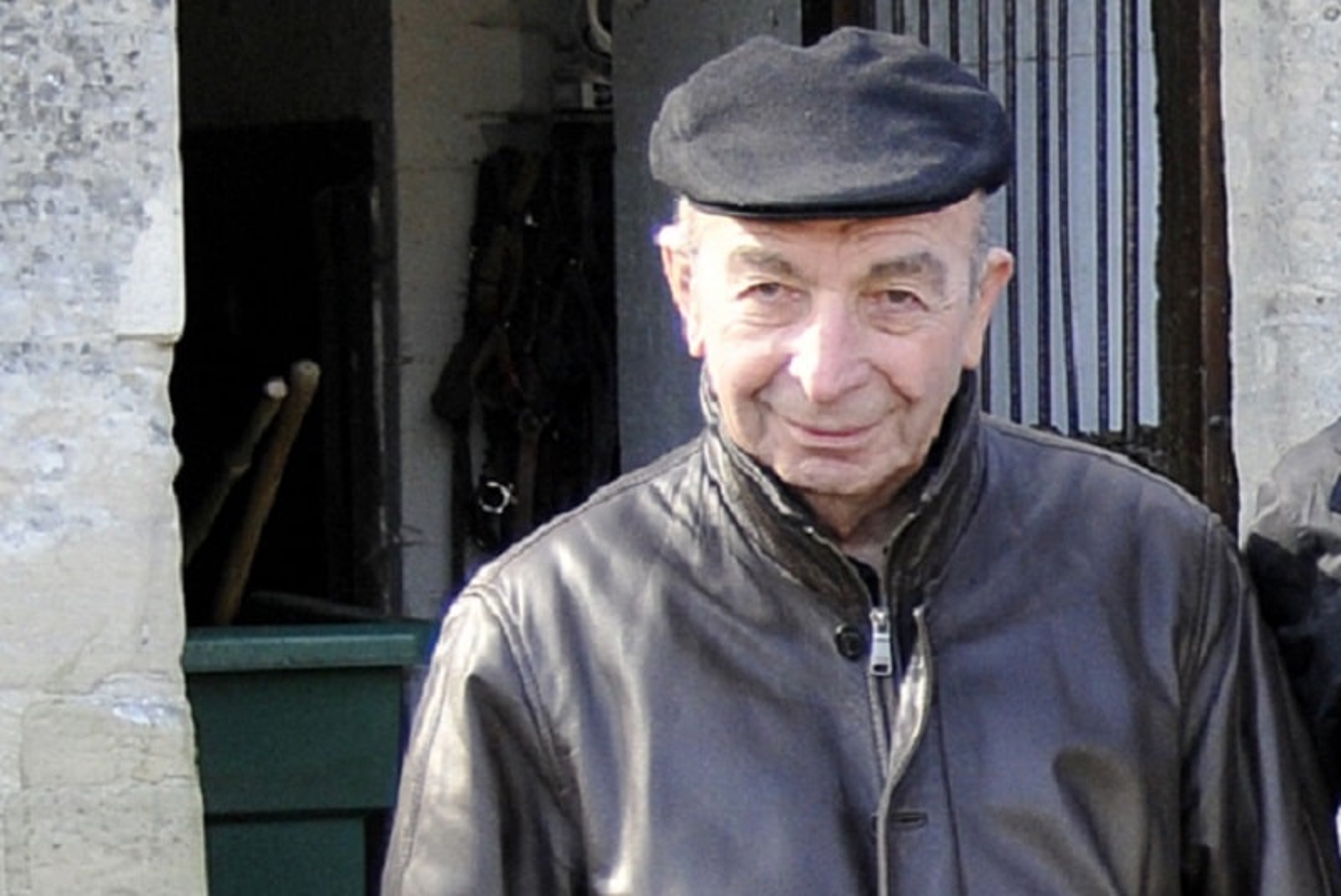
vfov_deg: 34.3
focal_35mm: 39
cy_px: 448
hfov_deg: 49.5
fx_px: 1454
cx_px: 670
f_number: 4
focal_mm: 26
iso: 400
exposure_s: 1/320
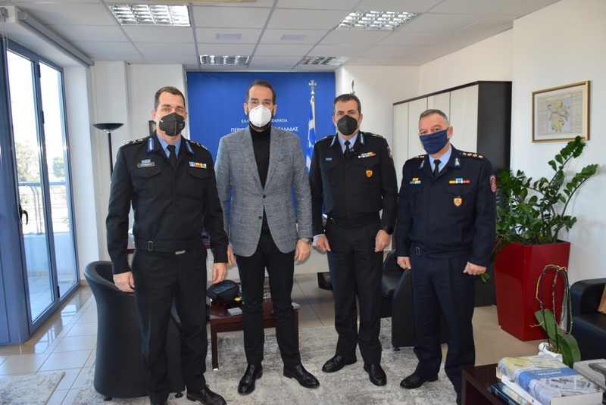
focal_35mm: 27
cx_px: 303
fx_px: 455
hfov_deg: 67.3
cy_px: 202
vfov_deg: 48.0
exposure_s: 1/100
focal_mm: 18
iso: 800
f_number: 5
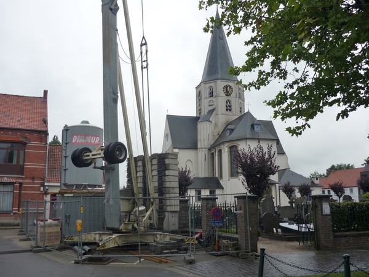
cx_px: 184
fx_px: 352
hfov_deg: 55.4
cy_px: 138
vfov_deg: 42.9
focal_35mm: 33
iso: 100
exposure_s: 1/200
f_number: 8
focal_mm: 5.5
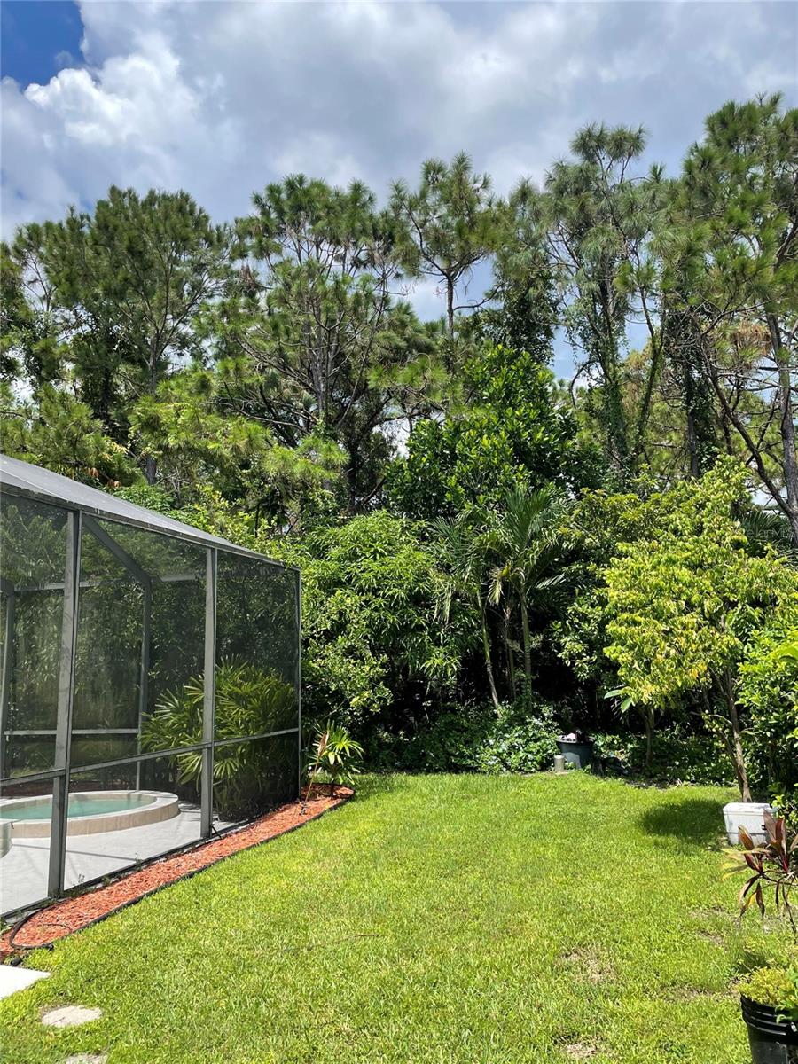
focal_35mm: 26
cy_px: 532
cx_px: 399
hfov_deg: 53.1
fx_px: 799
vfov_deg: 67.3
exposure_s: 1/2092
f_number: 1.6
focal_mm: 4.2
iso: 32
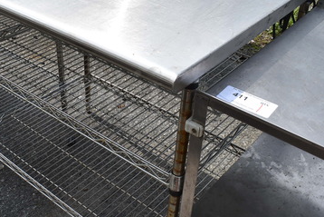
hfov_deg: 42.4
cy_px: 98
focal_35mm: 46
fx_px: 414
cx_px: 119
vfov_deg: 29.3
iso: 100
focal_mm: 18
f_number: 9
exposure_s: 1/320
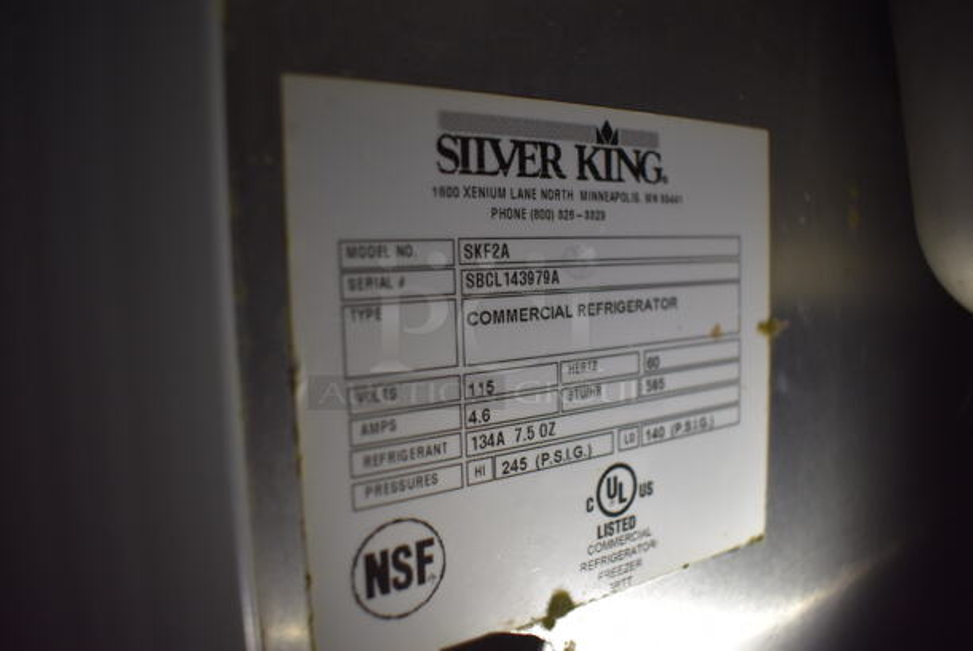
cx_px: 486
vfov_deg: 48.0
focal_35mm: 27
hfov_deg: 67.3
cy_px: 326
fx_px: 730
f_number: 3.5
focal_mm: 18
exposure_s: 1/250
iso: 500
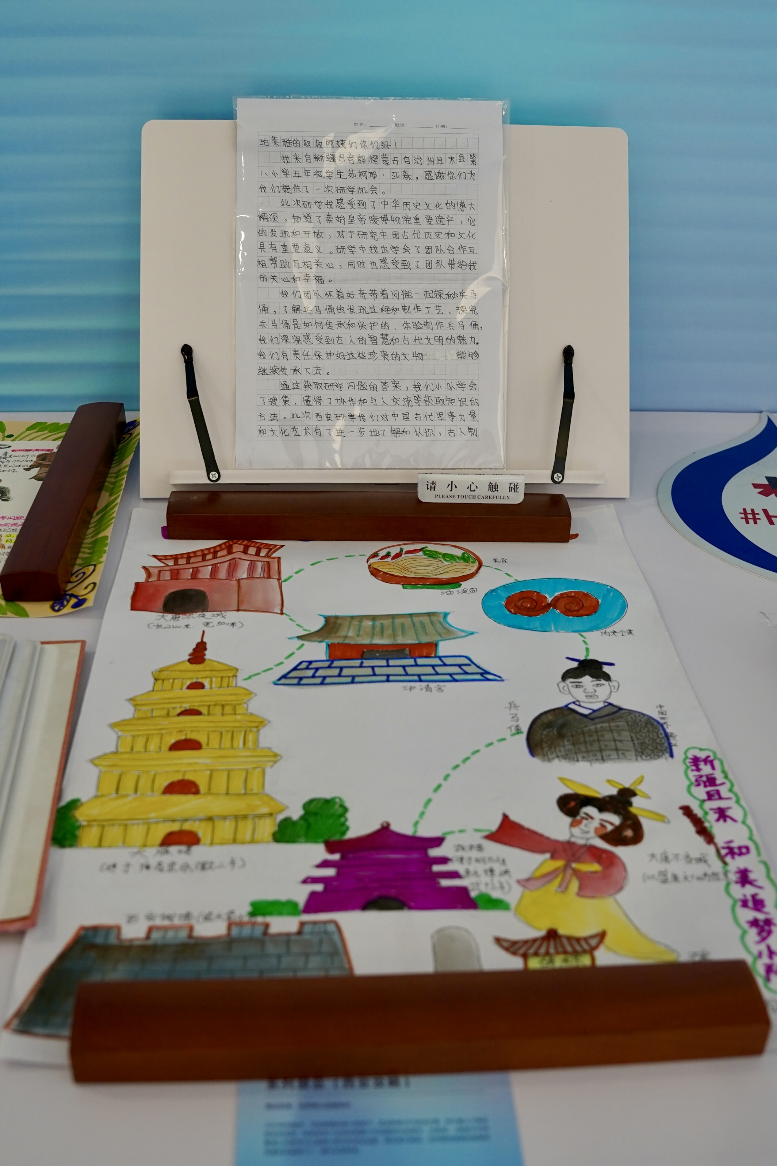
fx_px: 1166
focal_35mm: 36
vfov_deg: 53.1
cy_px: 583
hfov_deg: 36.9
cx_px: 388
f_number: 4
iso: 640
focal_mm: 24
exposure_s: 1/160
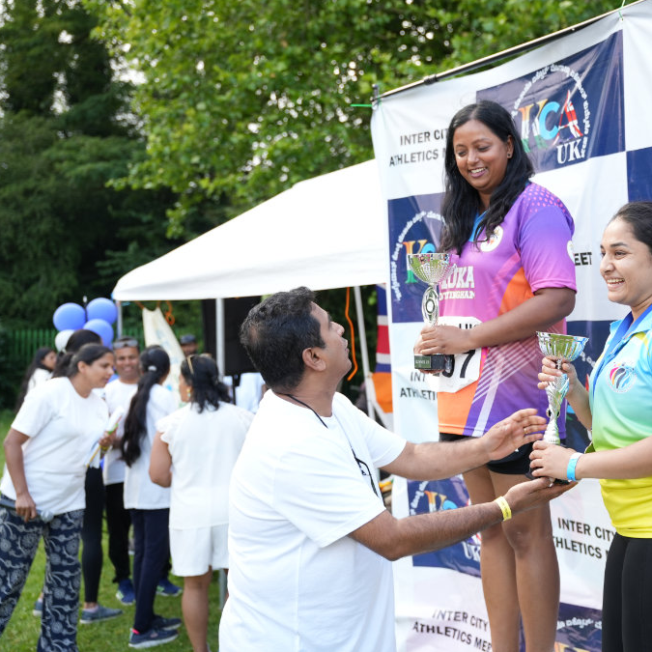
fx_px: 959
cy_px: 327
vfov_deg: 37.6
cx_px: 475
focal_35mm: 45
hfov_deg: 36.8
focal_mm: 35
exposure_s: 1/250
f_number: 2.8
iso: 250
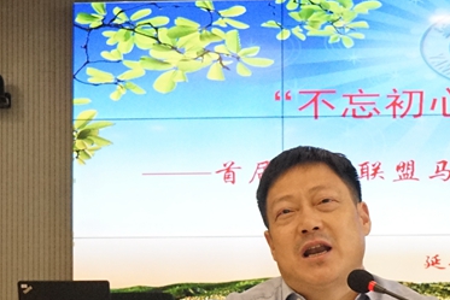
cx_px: 367
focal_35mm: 48
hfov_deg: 39.3
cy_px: 255
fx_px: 600
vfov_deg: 27.3
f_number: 7.1
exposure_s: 1/200
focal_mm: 28
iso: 5000
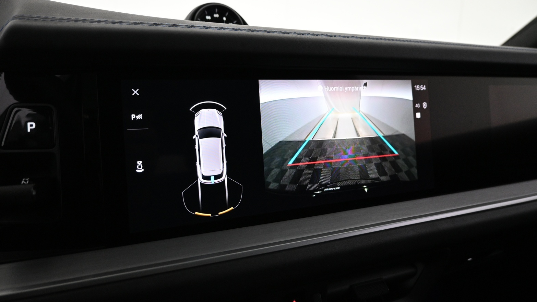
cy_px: 131
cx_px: 261
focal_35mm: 26
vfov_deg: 44.3
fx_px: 370
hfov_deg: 71.9
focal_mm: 16
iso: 1600
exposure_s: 1/60
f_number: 3.5
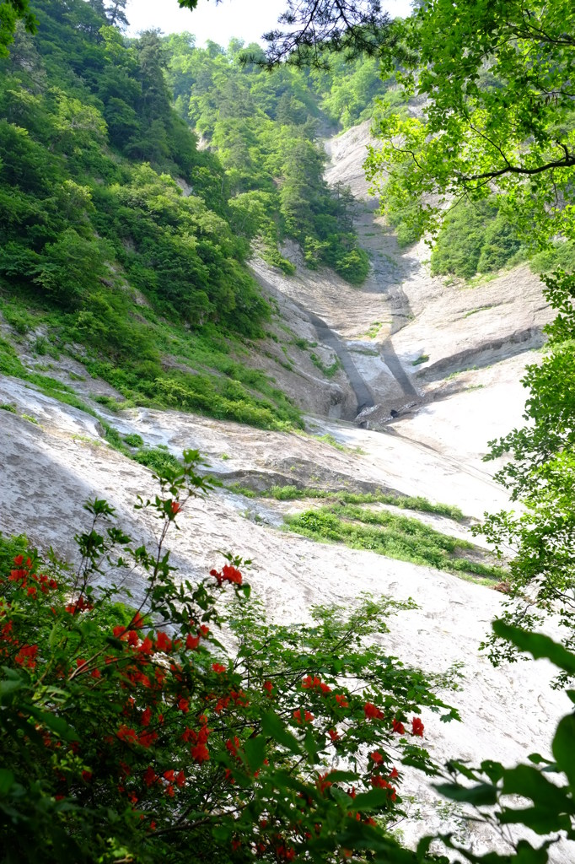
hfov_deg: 42.3
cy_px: 432
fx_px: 743
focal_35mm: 31
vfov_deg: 60.3
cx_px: 288
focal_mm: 20.5
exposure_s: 1/220
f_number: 5.6
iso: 250
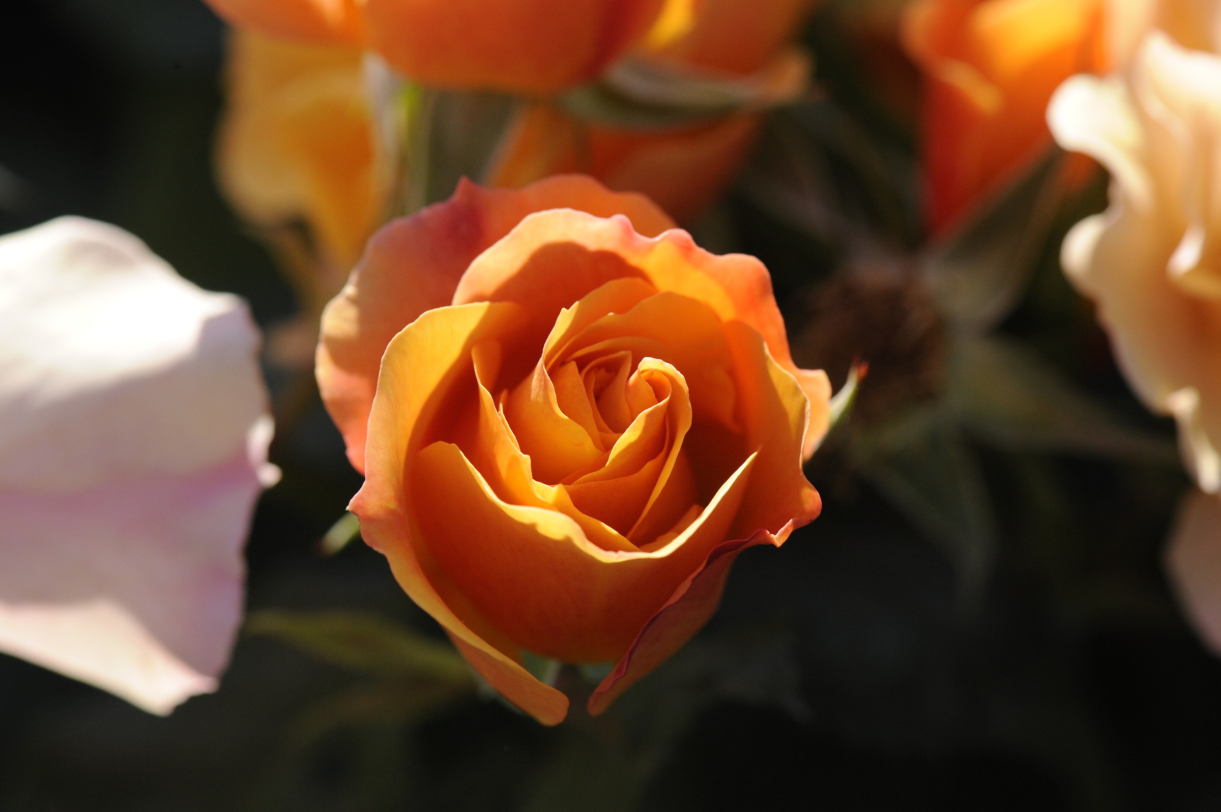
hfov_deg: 19.5
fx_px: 3558
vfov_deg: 13.0
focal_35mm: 105
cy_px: 406
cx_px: 610
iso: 1600
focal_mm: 105
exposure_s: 1/1600
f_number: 10
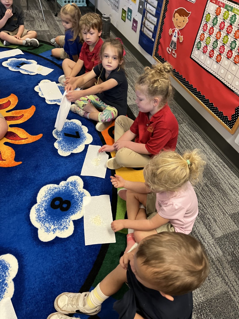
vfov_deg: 67.3
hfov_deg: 53.1
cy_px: 160
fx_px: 239
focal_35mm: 26
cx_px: 120
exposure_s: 1/60
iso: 320
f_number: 1.6
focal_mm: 5.1
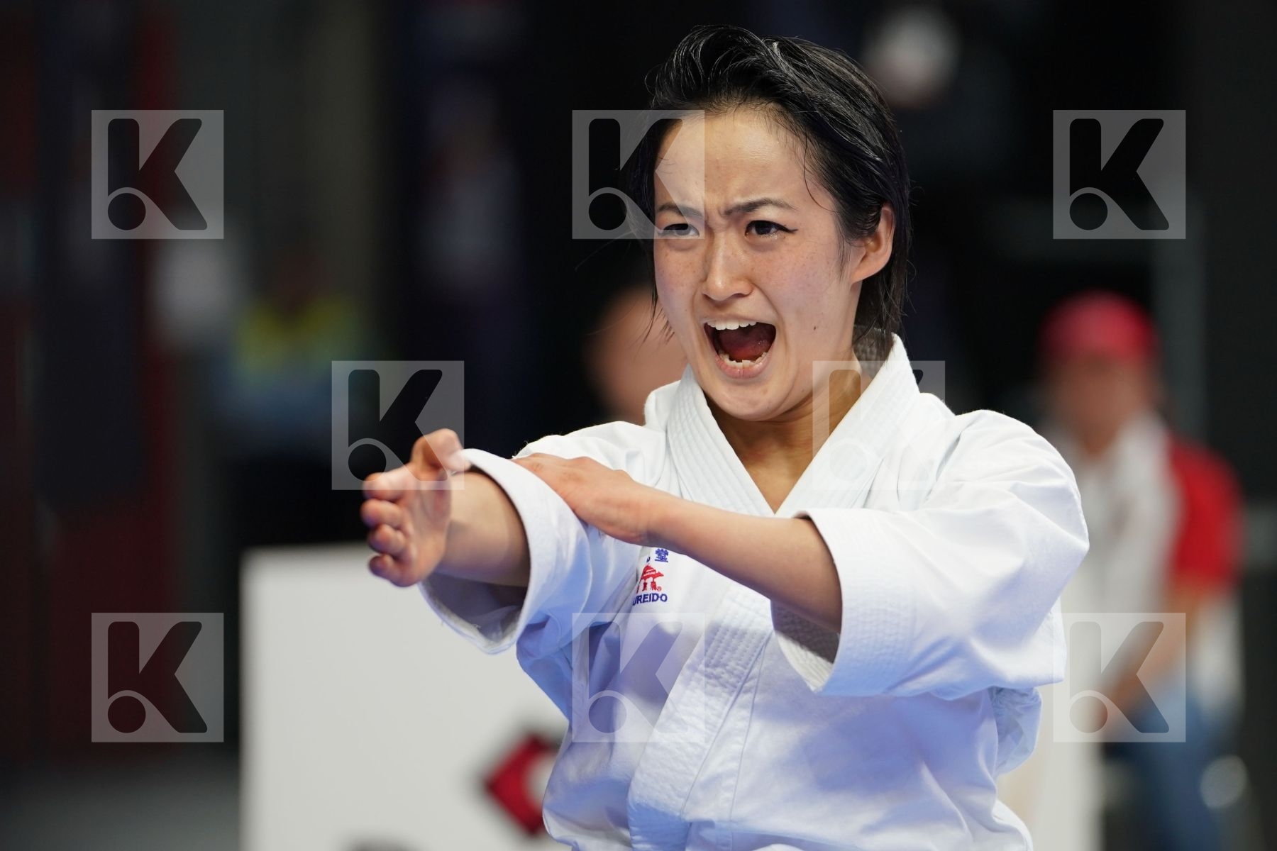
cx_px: 638
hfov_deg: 7.1
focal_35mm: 291
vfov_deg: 4.7
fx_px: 10322
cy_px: 426
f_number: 2.8
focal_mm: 194
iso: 640
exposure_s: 1/500
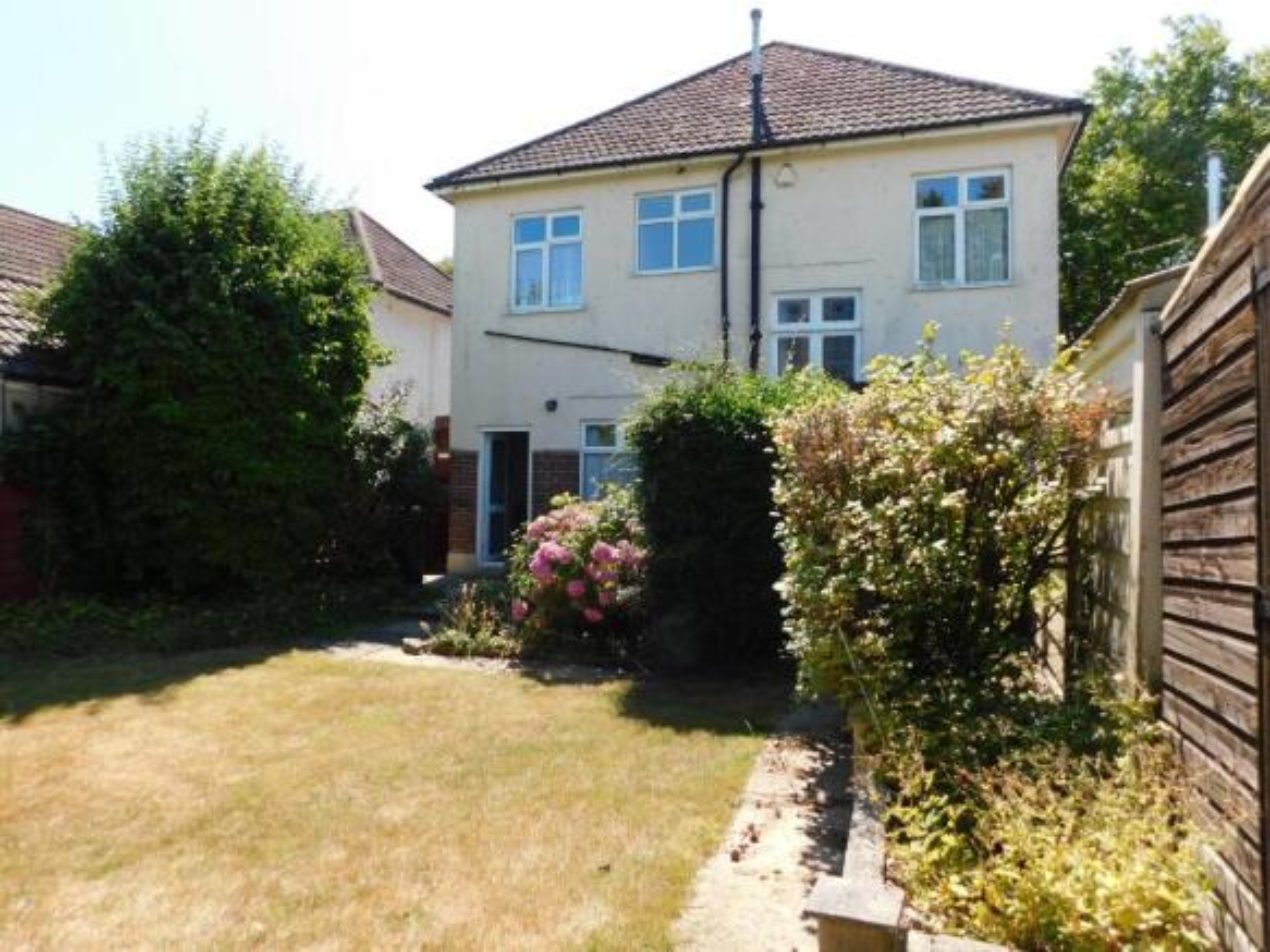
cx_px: 635
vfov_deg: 58.9
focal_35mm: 23
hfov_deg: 73.9
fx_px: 844
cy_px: 476
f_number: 3
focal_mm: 4
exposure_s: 1/800
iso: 125
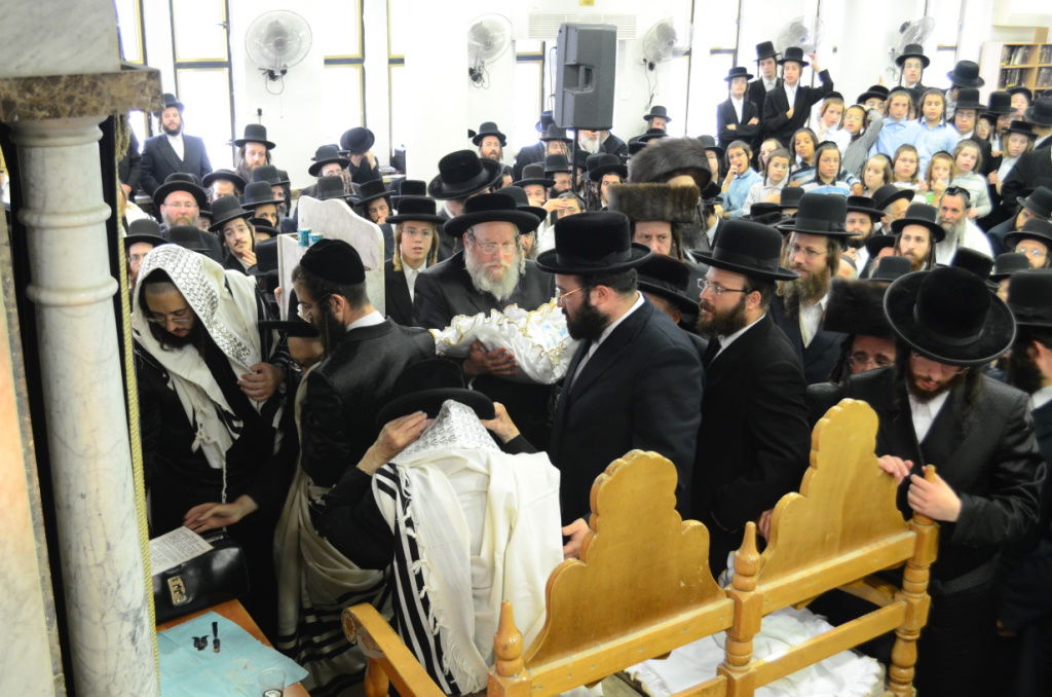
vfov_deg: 34.1
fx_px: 1137
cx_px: 526
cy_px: 348
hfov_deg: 49.6
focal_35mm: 39
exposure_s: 1/30
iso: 1600
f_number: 4.5
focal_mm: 26
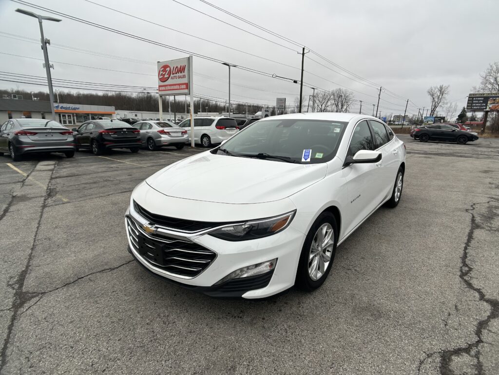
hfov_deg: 67.3
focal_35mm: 26
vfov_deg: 53.1
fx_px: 375
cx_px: 250
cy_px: 188
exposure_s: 1/611
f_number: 1.5
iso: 50
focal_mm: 5.7
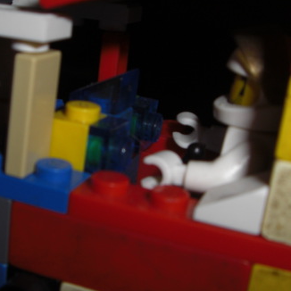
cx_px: 134
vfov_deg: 26.1
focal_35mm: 66
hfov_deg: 26.1
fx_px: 628
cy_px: 135
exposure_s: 1/60
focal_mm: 6.2
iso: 64
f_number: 8
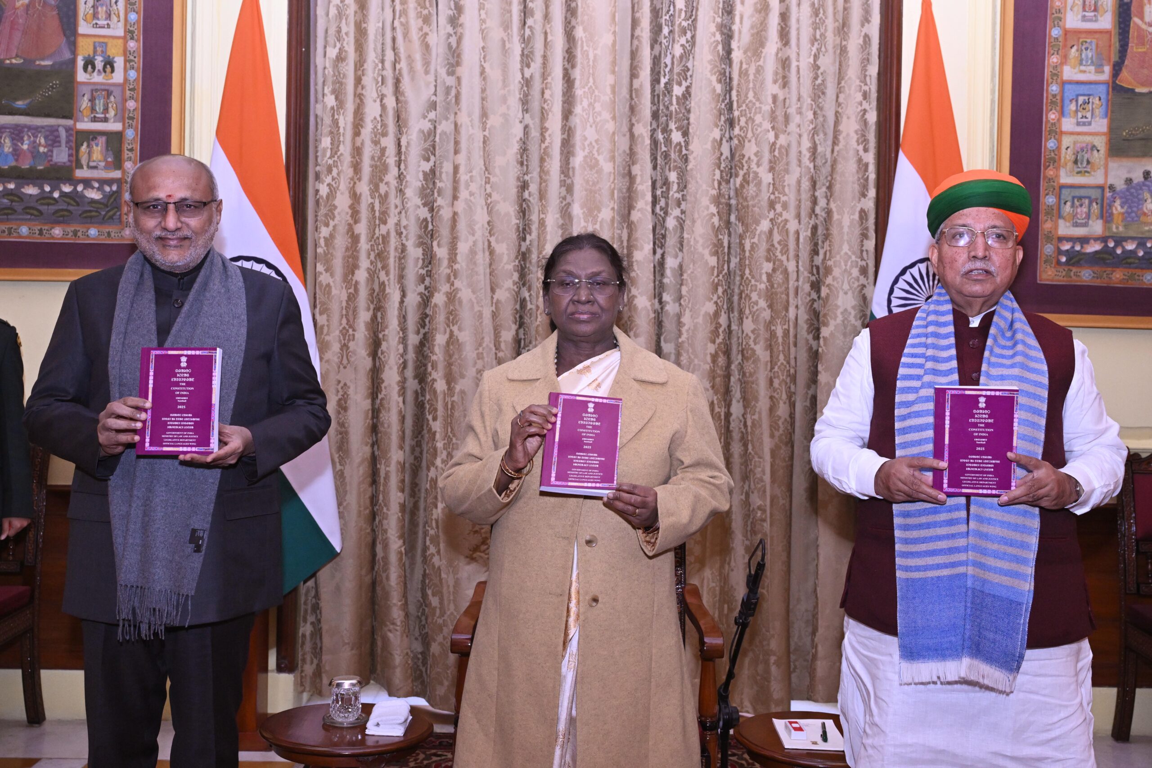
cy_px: 384
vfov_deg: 43.6
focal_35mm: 30
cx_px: 576
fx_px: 960
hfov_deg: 61.9
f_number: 5
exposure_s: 1/160
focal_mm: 30
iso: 2500
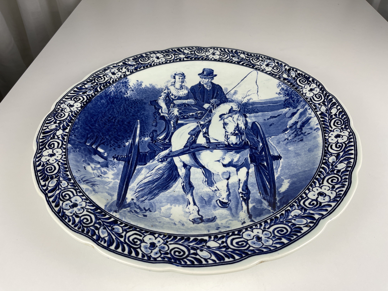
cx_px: 194
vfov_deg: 54.9
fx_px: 280
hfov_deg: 69.4
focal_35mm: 25
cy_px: 146
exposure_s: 1/121
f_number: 1.6
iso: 32
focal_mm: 5.1
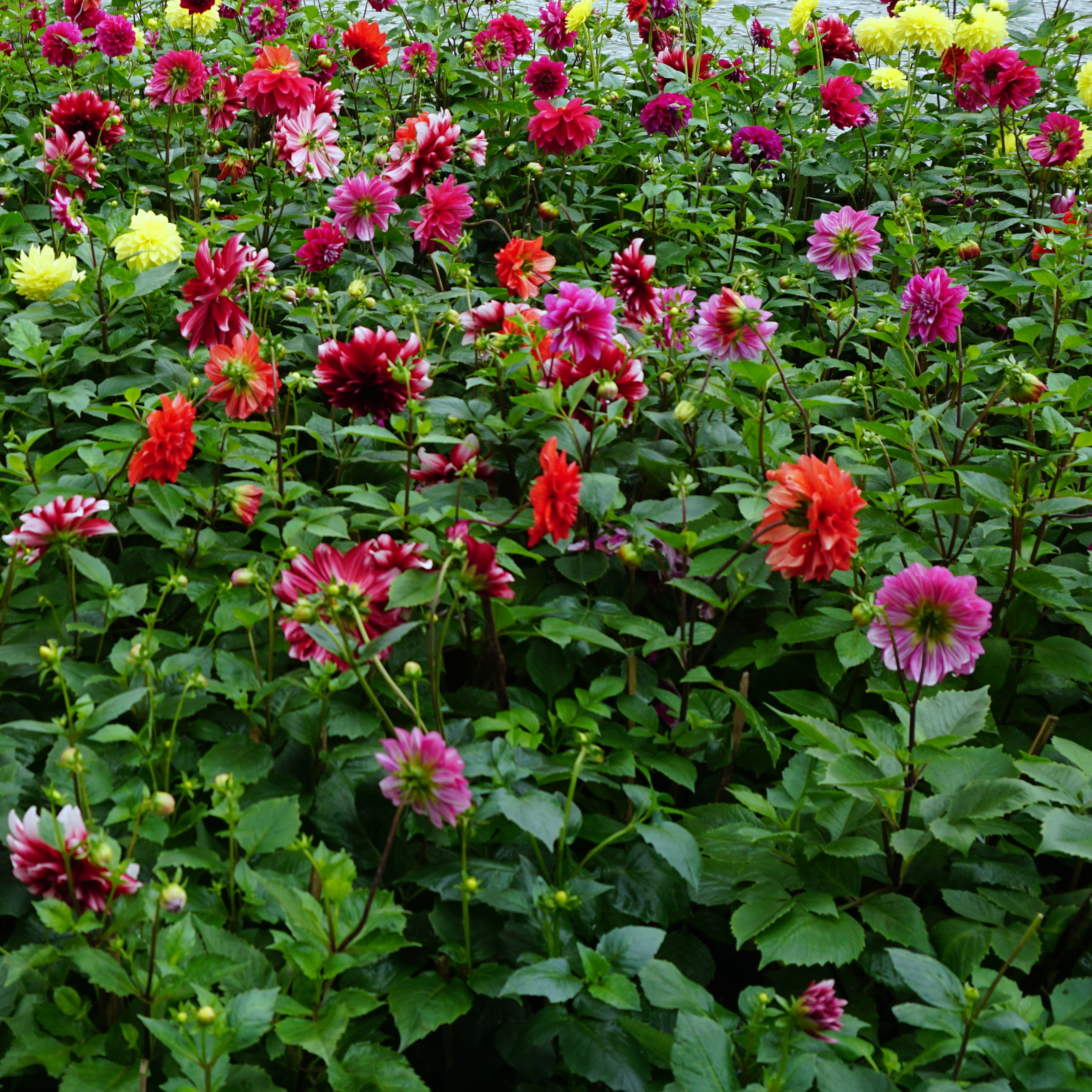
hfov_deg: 36.3
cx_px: 227
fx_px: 1606
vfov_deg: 37.2
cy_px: 364
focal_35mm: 45
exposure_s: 1/60
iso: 100
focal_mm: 16
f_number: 5.6
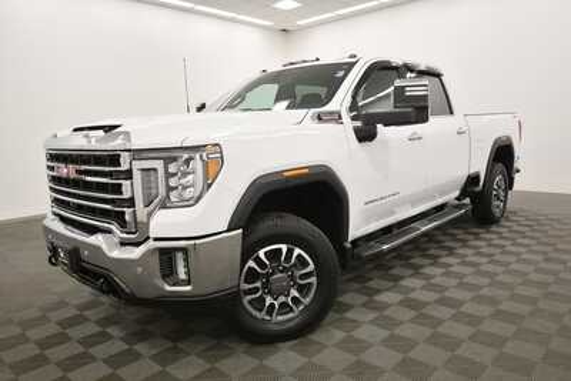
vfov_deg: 48.0
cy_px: 190
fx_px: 428
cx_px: 286
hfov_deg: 67.4
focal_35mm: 27
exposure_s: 1/160
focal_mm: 18
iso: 800
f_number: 5.3
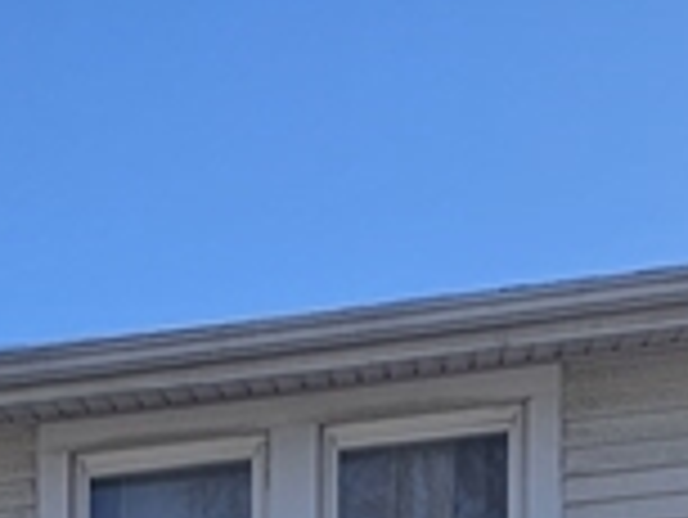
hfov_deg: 12.1
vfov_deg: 8.0
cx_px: -396
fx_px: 3063
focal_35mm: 154
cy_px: 1685
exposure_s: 1/843
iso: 10
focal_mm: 6.3
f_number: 1.7
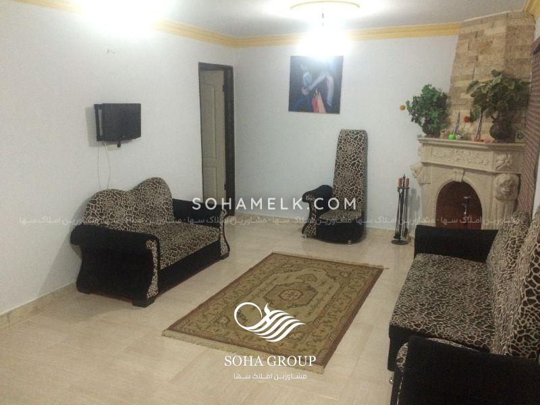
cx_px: 270
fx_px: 468
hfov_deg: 60.0
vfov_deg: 46.8
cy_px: 202
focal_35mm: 30
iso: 320
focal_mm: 4.12
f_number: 2.2
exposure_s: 1/20
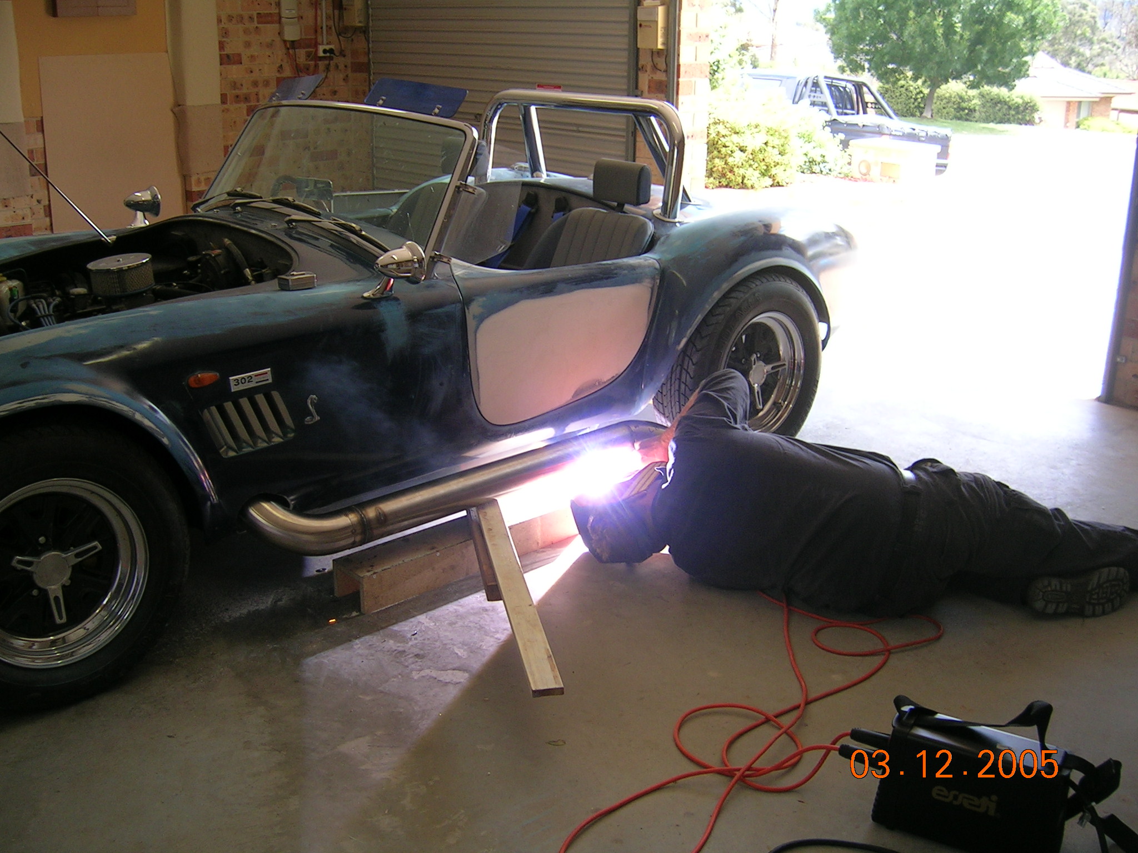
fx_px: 1151
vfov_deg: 40.7
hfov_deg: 52.6
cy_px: 426
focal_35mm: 35
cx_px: 569
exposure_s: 1/77.3
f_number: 2.8
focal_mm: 5.4
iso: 50
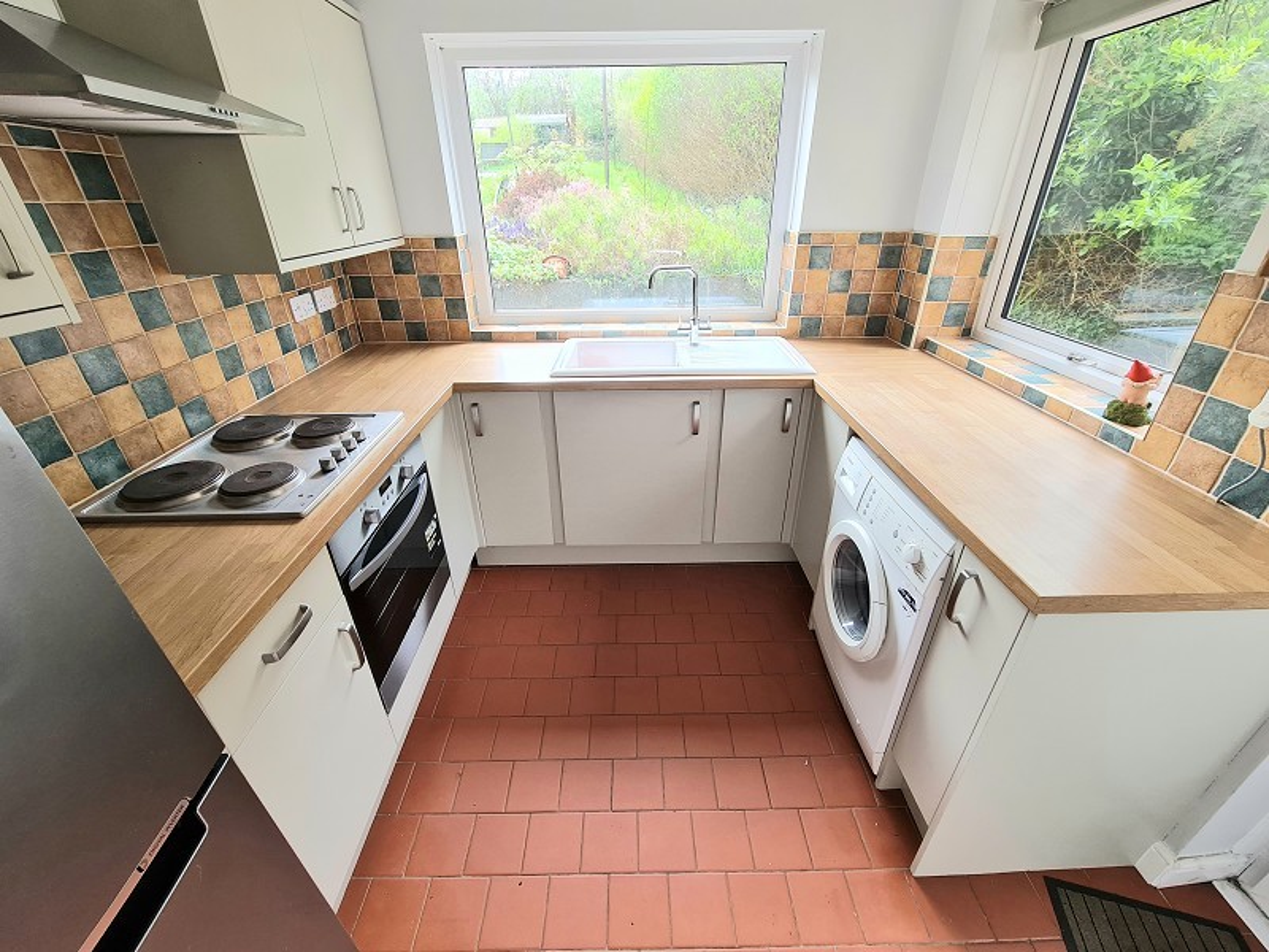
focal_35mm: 13
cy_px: 476
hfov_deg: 106.2
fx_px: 477
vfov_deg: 89.9
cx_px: 634
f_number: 2.2
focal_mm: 2.2
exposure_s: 1/100
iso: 80
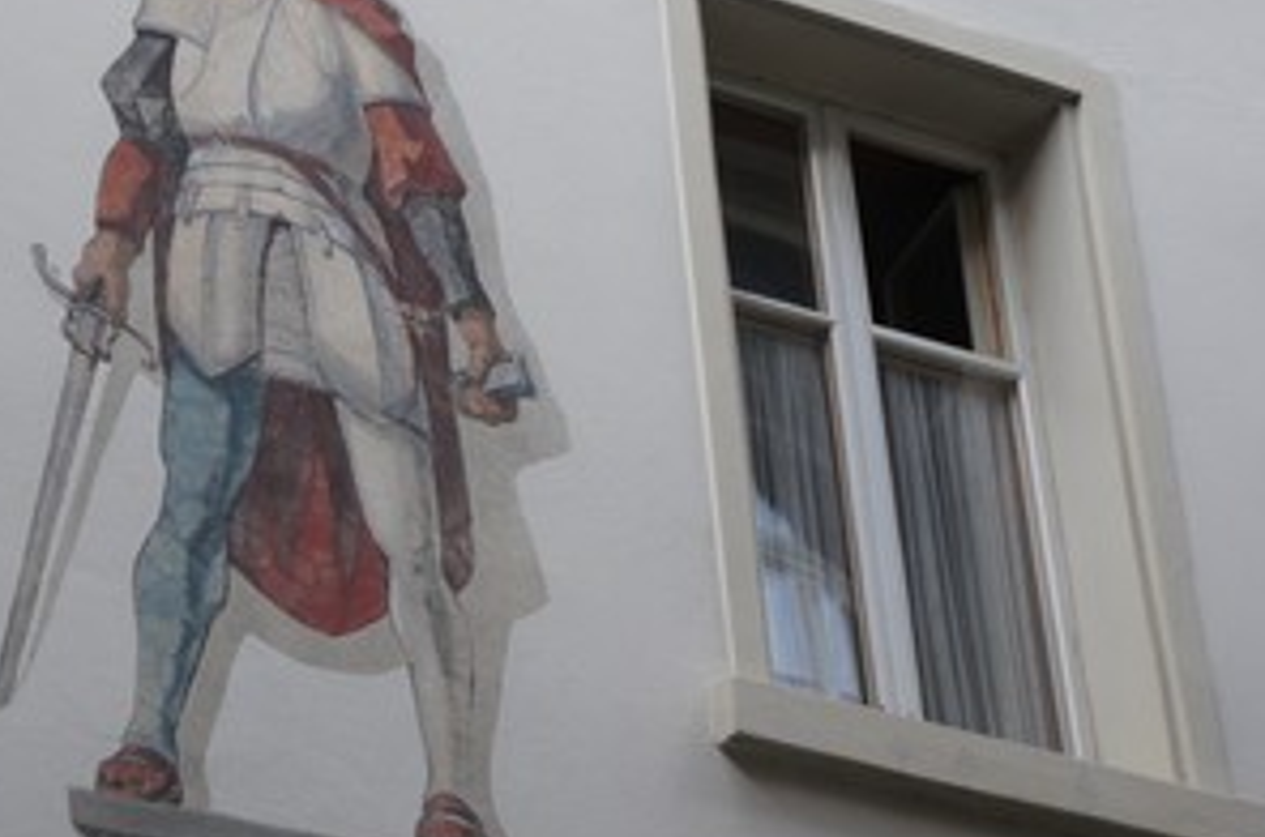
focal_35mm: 163
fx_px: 5715
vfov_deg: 8.4
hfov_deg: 12.6
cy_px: 314
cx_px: 372
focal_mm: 70
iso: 320
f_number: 5
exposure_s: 1/125
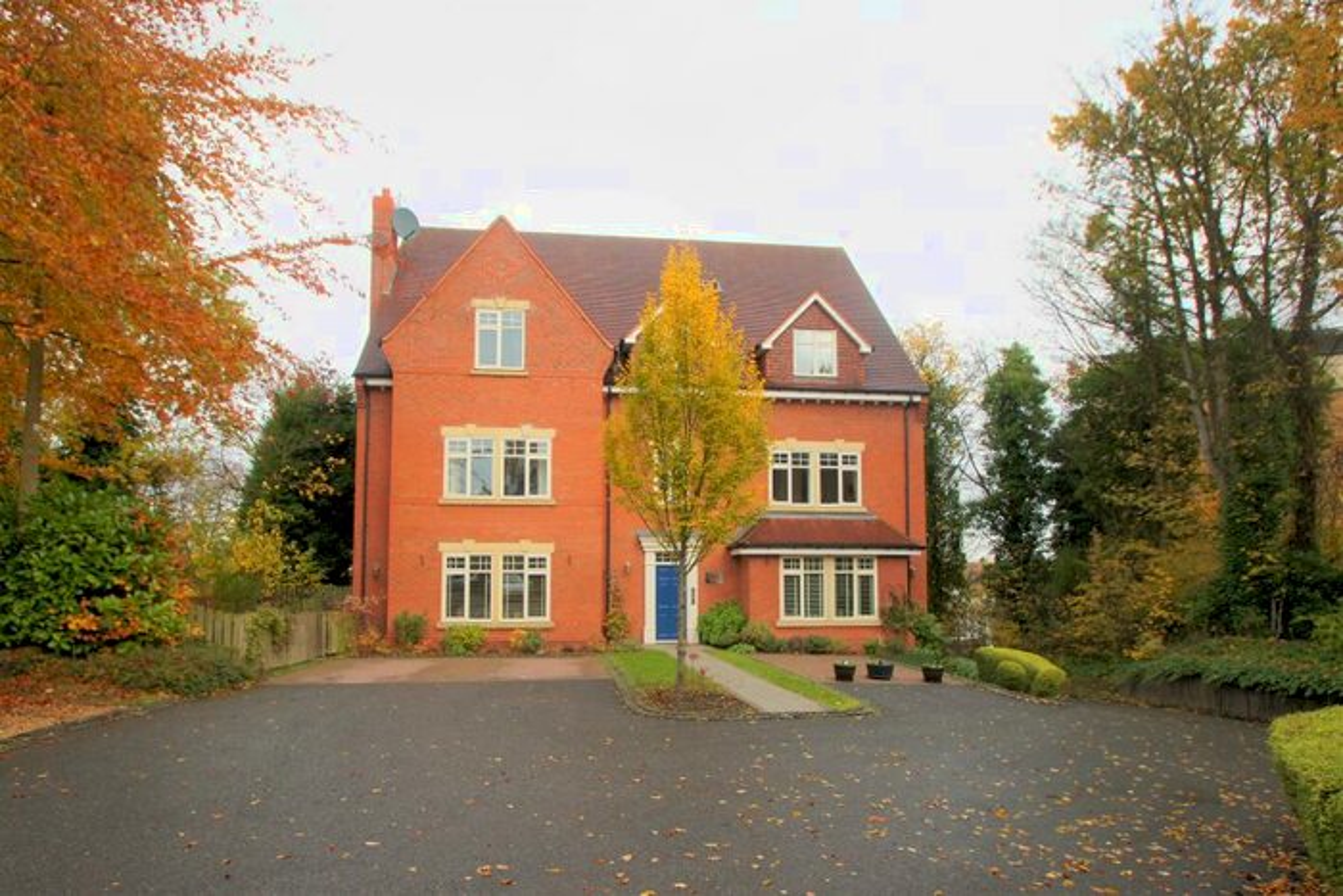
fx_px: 616
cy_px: 448
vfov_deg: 72.1
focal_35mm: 16
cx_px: 672
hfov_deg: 95.0
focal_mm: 11
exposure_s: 1/60
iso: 200
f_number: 7.1
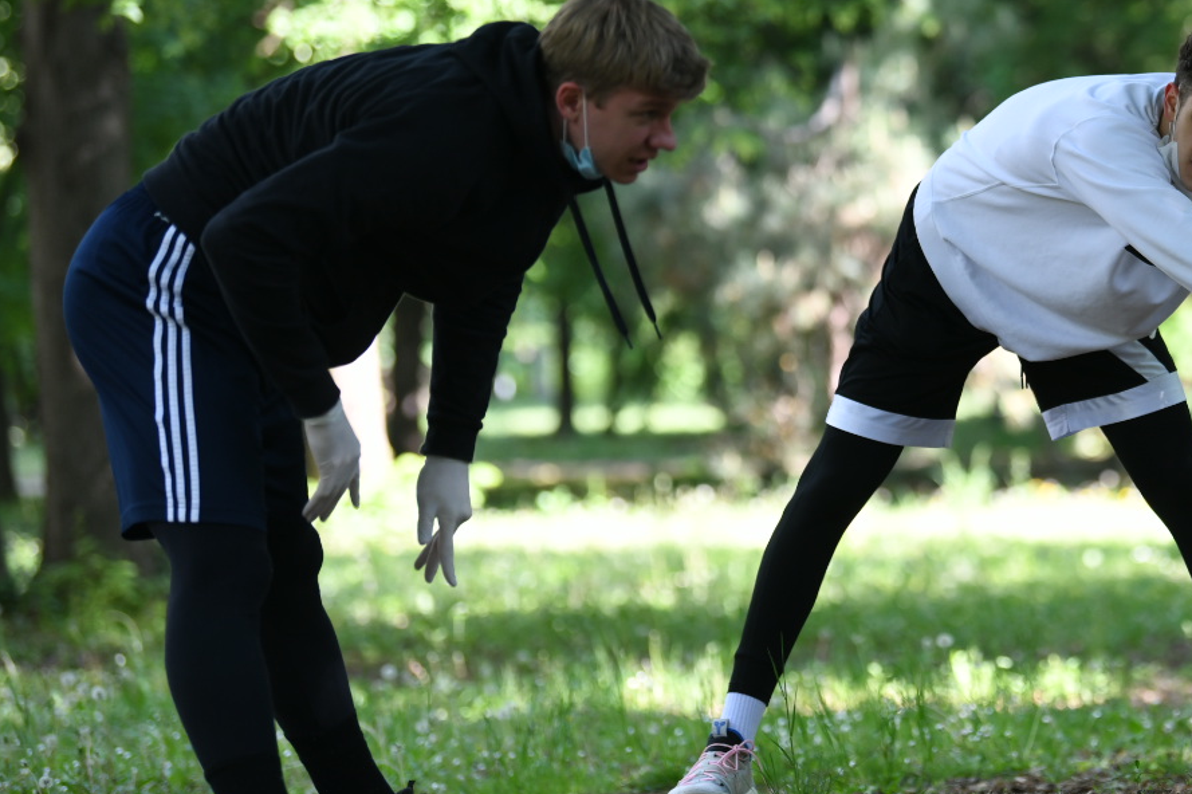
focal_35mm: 237
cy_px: 248
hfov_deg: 8.7
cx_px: 1063
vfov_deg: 5.8
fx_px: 7844
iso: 500
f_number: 2.8
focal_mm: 130
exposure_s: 1/320
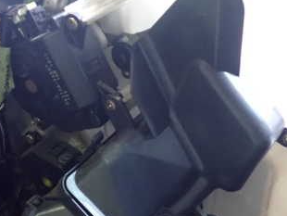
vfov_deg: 25.1
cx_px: 175
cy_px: 146
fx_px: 481
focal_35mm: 58
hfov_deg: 33.1
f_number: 2.3
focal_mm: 5.4
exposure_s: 1/60
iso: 1250
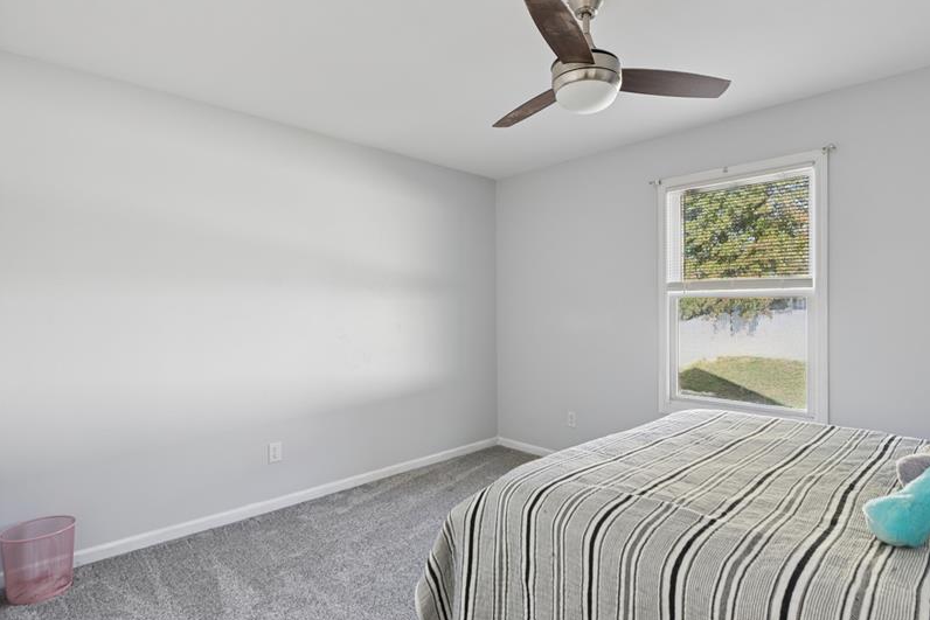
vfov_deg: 67.4
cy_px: 303
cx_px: 504
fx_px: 465
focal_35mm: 18
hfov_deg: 89.8
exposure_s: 1/15
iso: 400
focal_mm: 14
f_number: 6.3
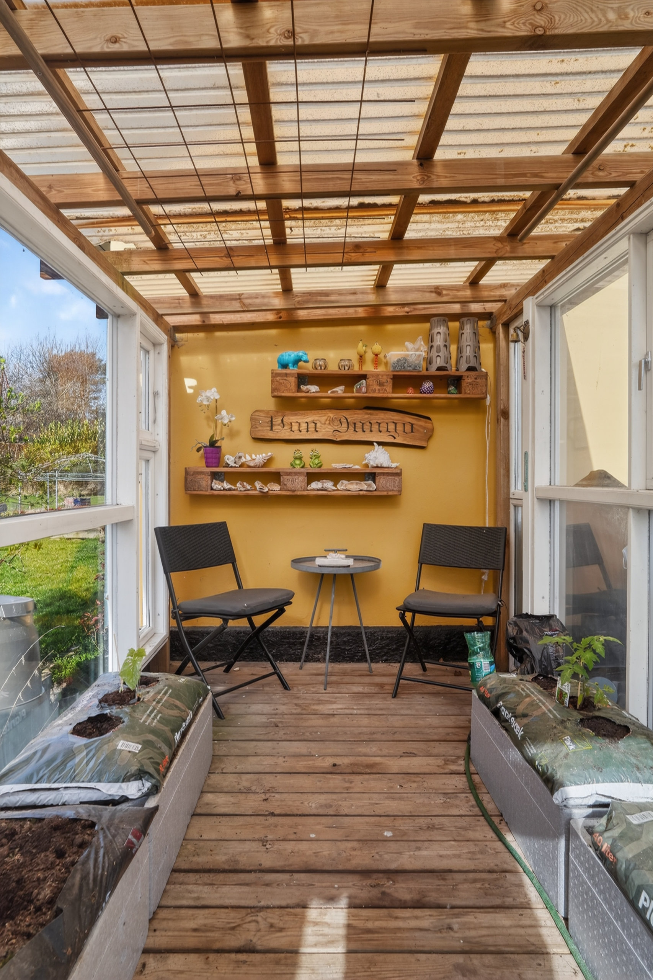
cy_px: 490
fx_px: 544
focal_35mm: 20
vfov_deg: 84.0
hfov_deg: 61.9
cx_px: 326
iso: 400
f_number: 8
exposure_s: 1/400
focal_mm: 20
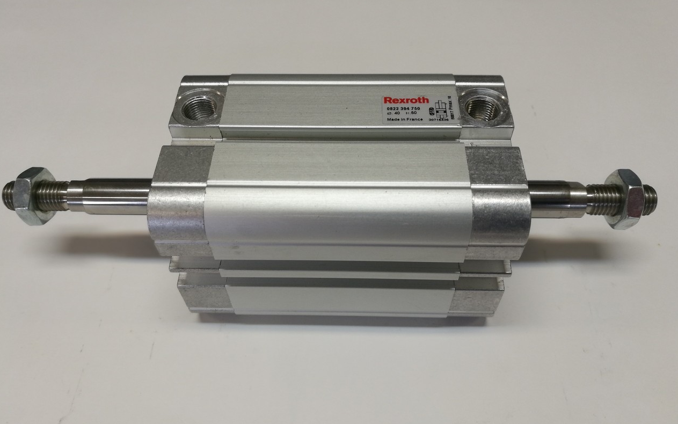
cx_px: 340
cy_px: 208
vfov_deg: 43.2
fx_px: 536
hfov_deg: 64.6
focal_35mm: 29
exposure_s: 1/50
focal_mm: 4.5
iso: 80
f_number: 4.5
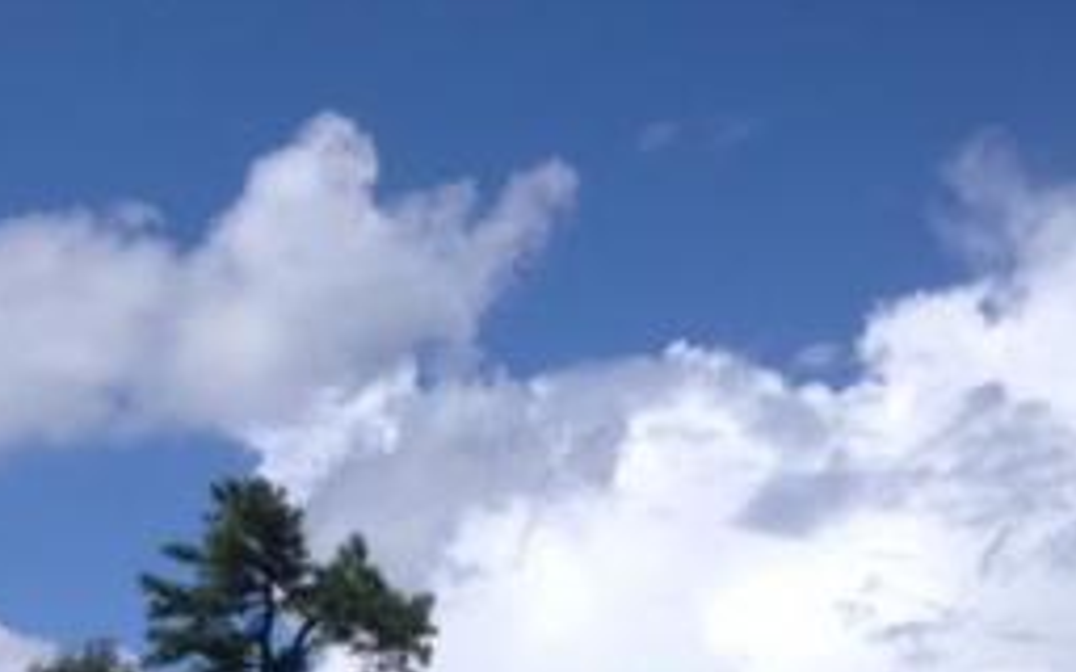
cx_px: 319
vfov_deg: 14.8
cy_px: 899
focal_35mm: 84
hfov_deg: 24.5
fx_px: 2463
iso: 50
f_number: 2.4
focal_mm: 4.28
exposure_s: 1/3067
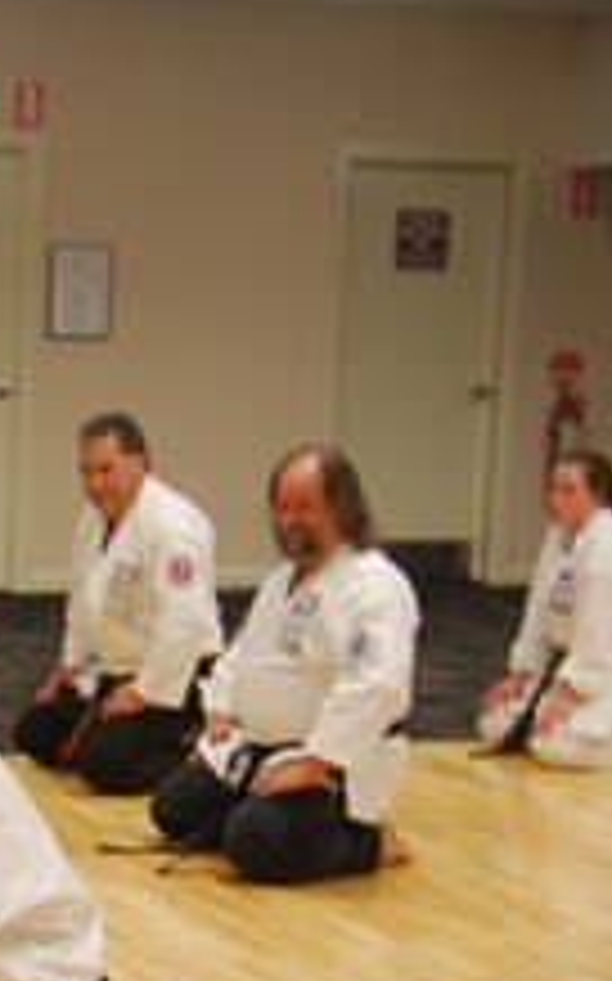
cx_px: -360
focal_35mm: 99
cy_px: 932
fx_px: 2645
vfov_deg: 20.5
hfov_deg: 12.4
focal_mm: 22
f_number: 3.8
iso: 250
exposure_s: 1/30
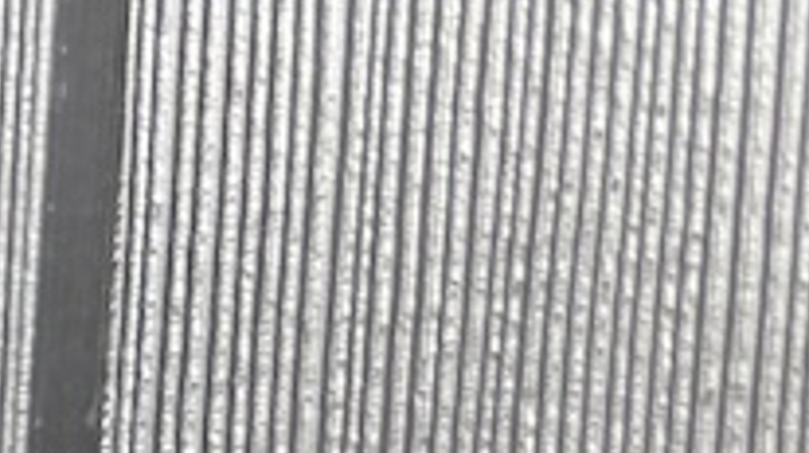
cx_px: -1684
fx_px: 4694
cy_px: 2163
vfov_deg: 4.7
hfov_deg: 8.2
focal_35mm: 219
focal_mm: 5.96
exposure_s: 1/142
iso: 50
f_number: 1.6
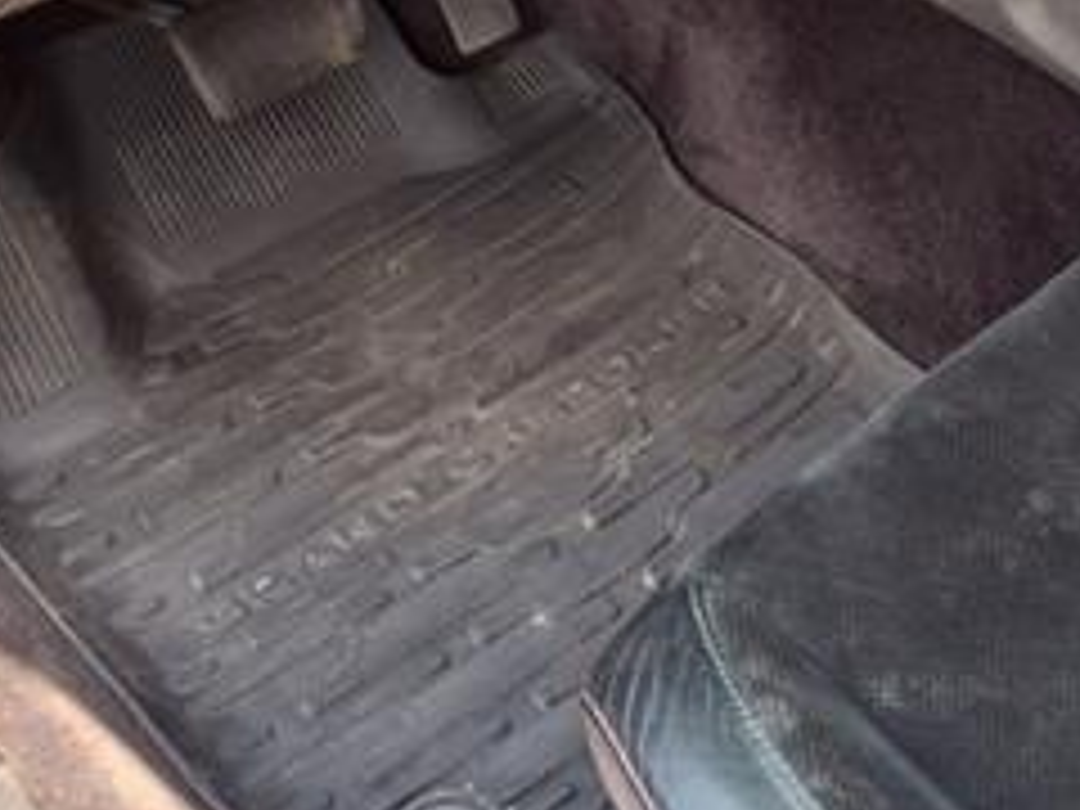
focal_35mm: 72
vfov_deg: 19.3
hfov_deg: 26.1
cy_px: -153
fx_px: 2246
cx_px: 976
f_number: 1.9
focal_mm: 3.58
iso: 40
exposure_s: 1/161
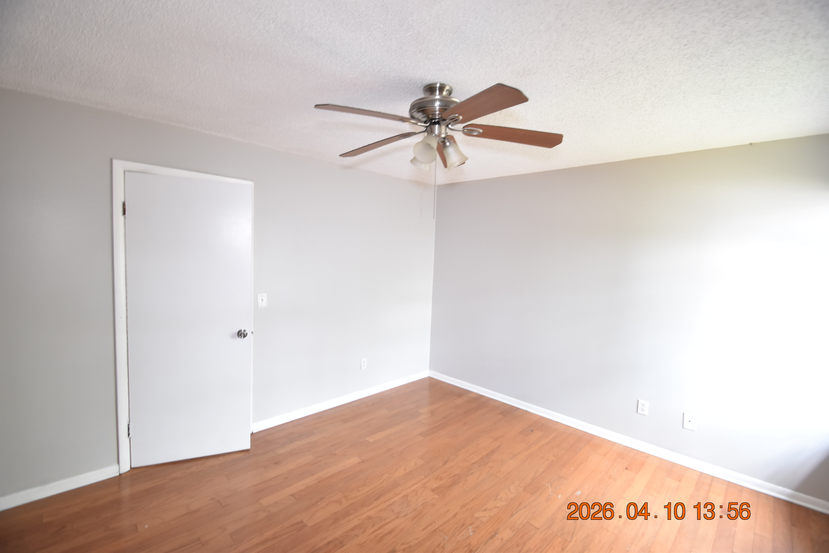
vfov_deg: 77.3
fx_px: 345
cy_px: 276
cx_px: 414
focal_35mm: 15
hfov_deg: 100.4
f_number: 3.5
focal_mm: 10
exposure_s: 1/15
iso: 800
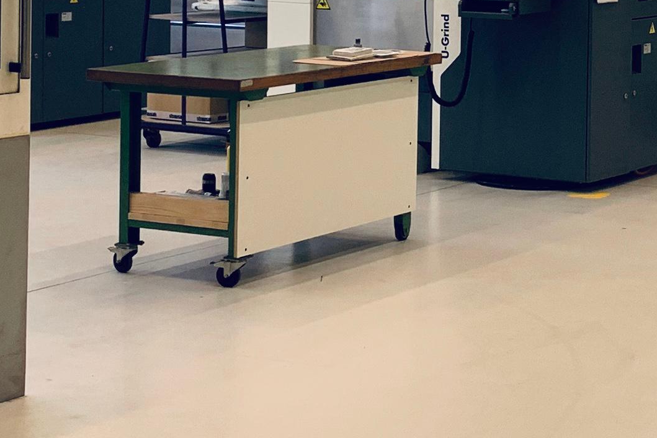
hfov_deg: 19.2
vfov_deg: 13.1
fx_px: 1880
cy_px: -24
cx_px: 681
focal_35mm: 103
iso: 50
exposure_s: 1/121
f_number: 1.8
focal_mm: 4.25
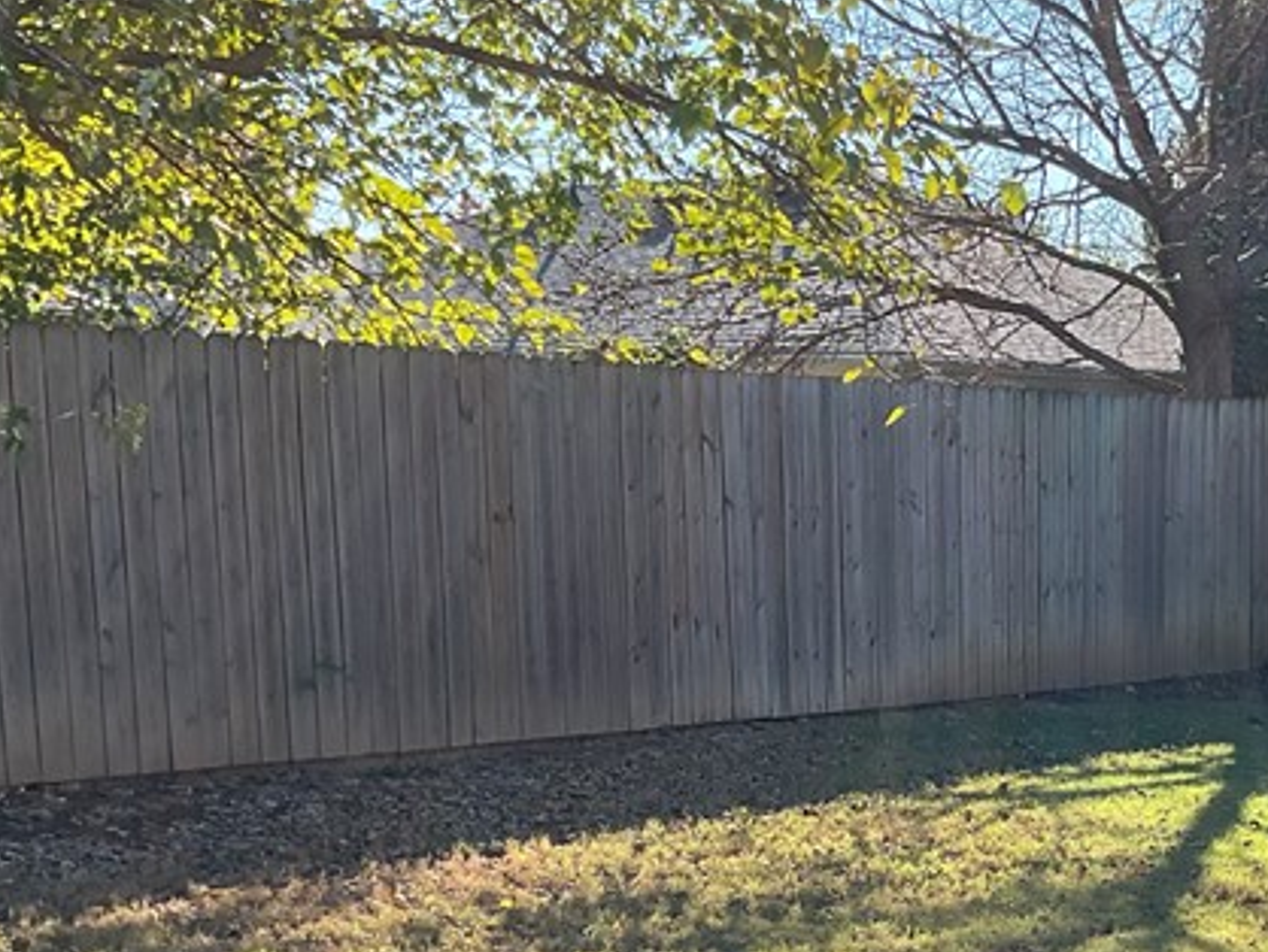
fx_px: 2602
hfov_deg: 26.3
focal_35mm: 71
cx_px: 1186
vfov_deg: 20.1
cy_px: 937
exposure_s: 1/551
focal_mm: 3
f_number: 1.8
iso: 16
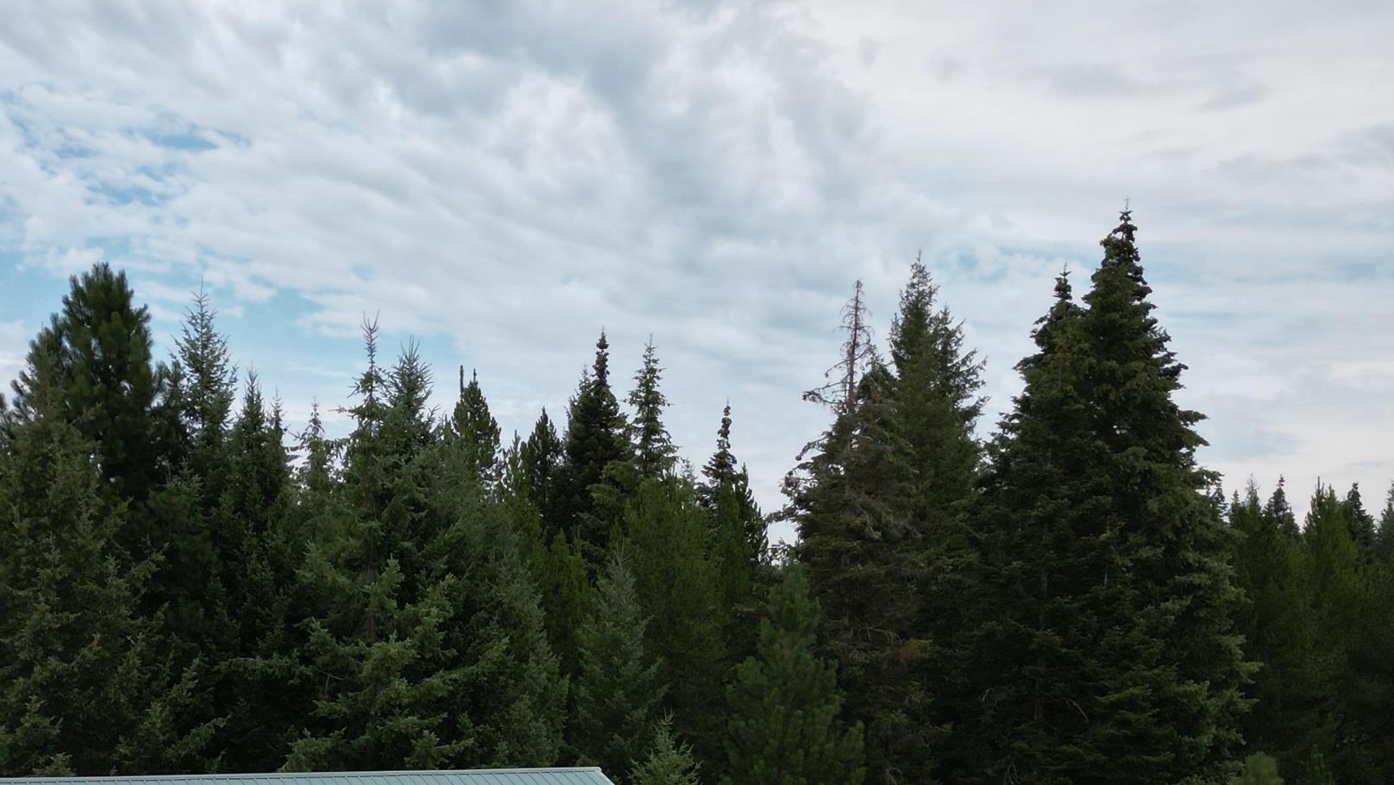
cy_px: 742
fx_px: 1848
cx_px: 575
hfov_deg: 41.2
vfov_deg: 23.2
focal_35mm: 50
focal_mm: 6.72
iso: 100
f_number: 1.7
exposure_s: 1/2500
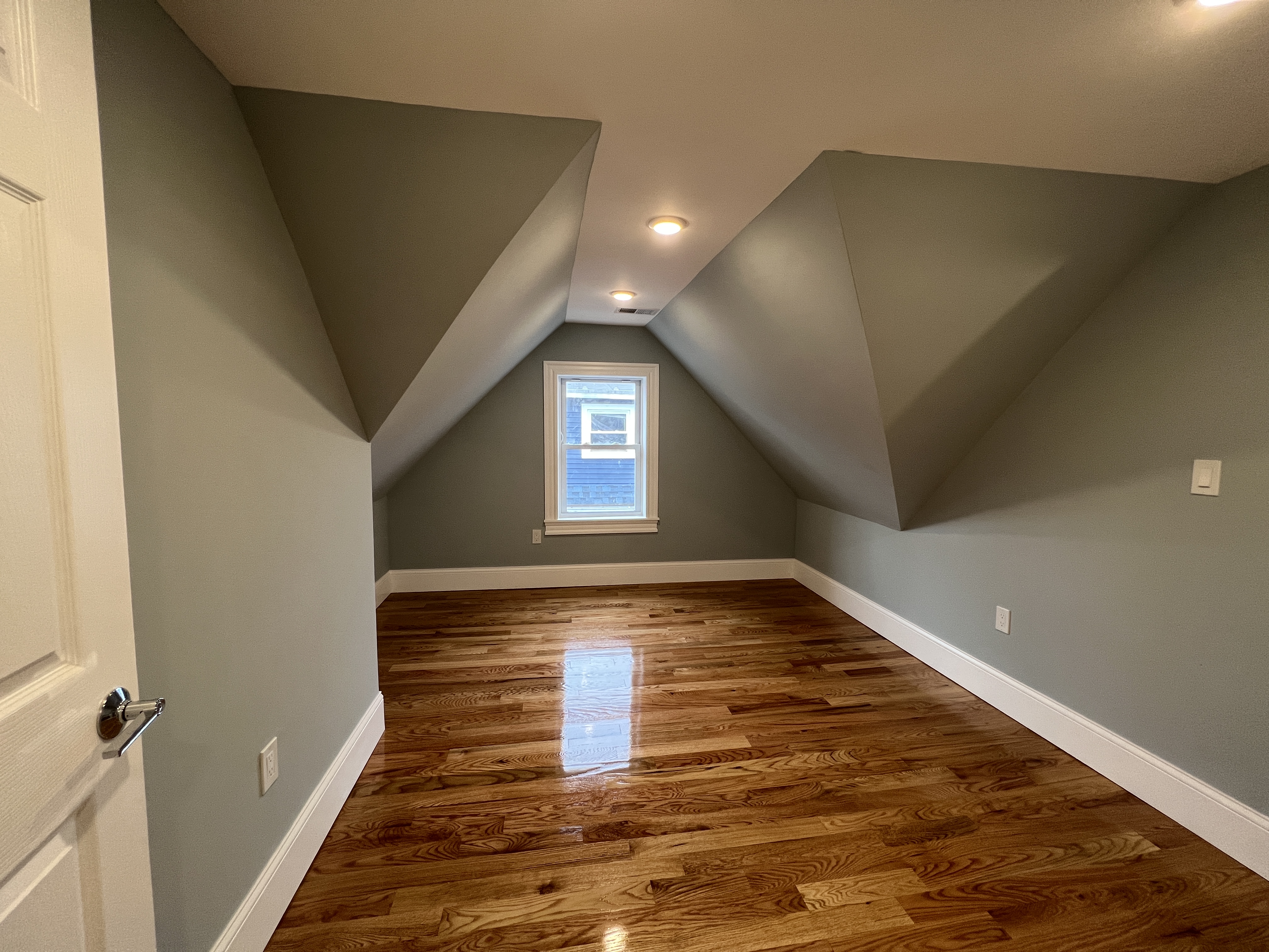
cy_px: 476
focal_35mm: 13
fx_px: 477
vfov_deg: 89.9
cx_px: 634
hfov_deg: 106.2
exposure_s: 1/120
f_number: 1.8
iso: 125
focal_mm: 1.57
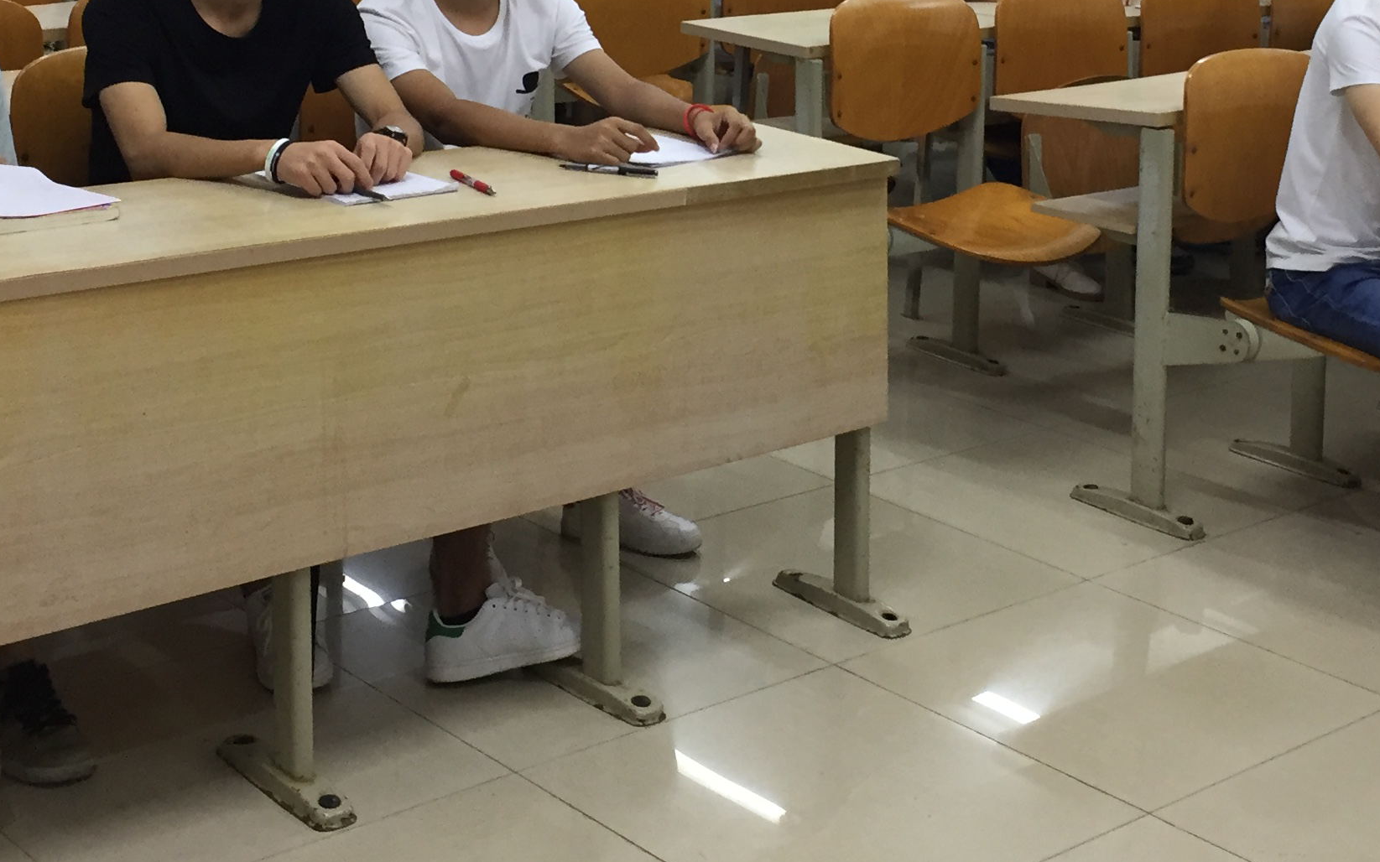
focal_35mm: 61
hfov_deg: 33.5
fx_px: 2294
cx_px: 758
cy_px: 82
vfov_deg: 20.8
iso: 125
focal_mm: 4.15
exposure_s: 1/33
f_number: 2.2
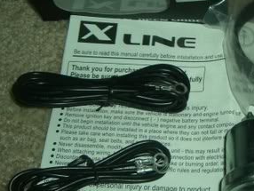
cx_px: 226
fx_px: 624
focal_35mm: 85
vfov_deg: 17.4
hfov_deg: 22.5
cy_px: 78
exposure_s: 1/60
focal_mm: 6.2
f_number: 2.7
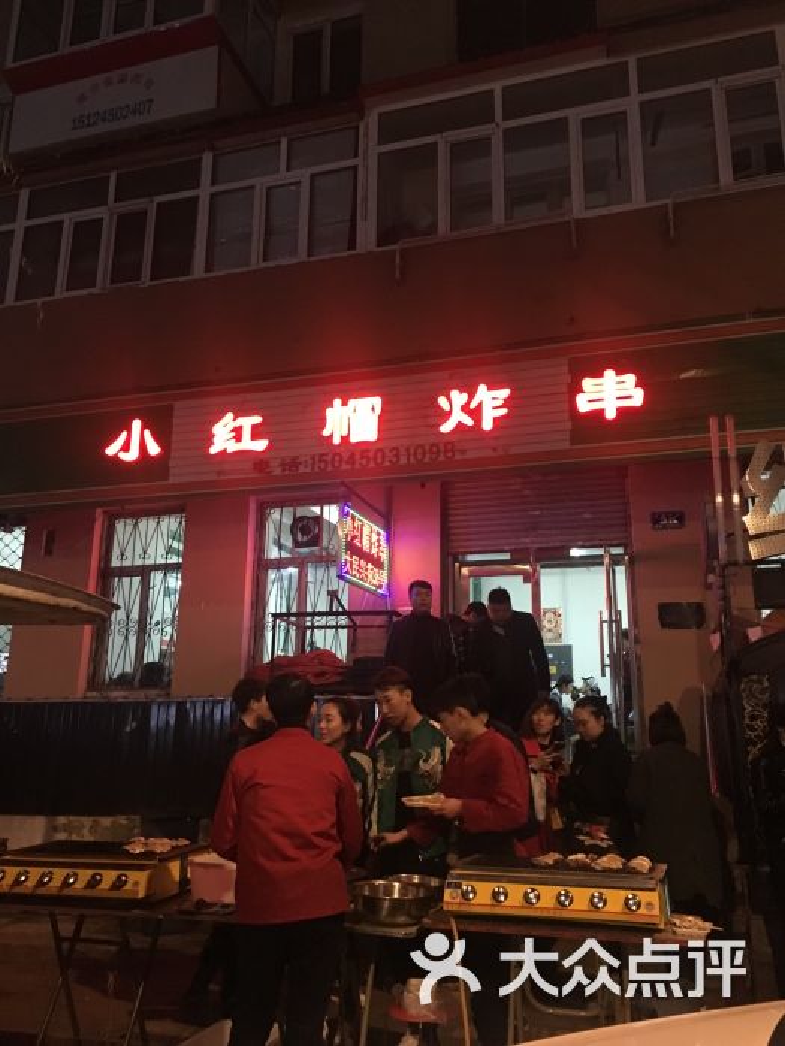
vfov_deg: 61.7
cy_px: 523
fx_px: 877
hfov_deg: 48.2
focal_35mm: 29
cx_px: 392
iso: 320
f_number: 2.2
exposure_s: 1/17
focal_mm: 4.15
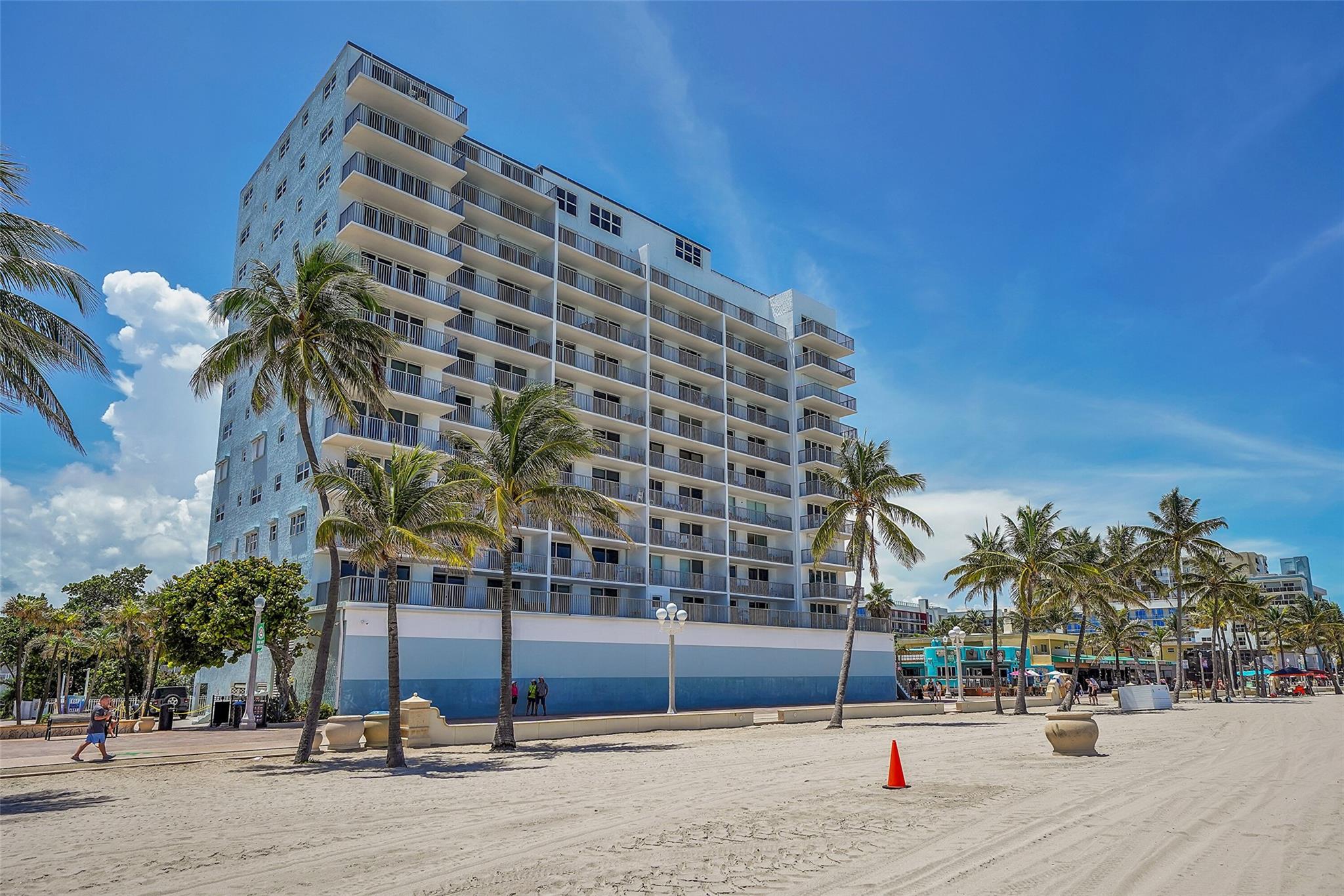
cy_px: 448
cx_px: 672
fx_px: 784
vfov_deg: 59.5
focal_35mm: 21
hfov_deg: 81.2
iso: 400
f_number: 8
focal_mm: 21
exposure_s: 1/1000
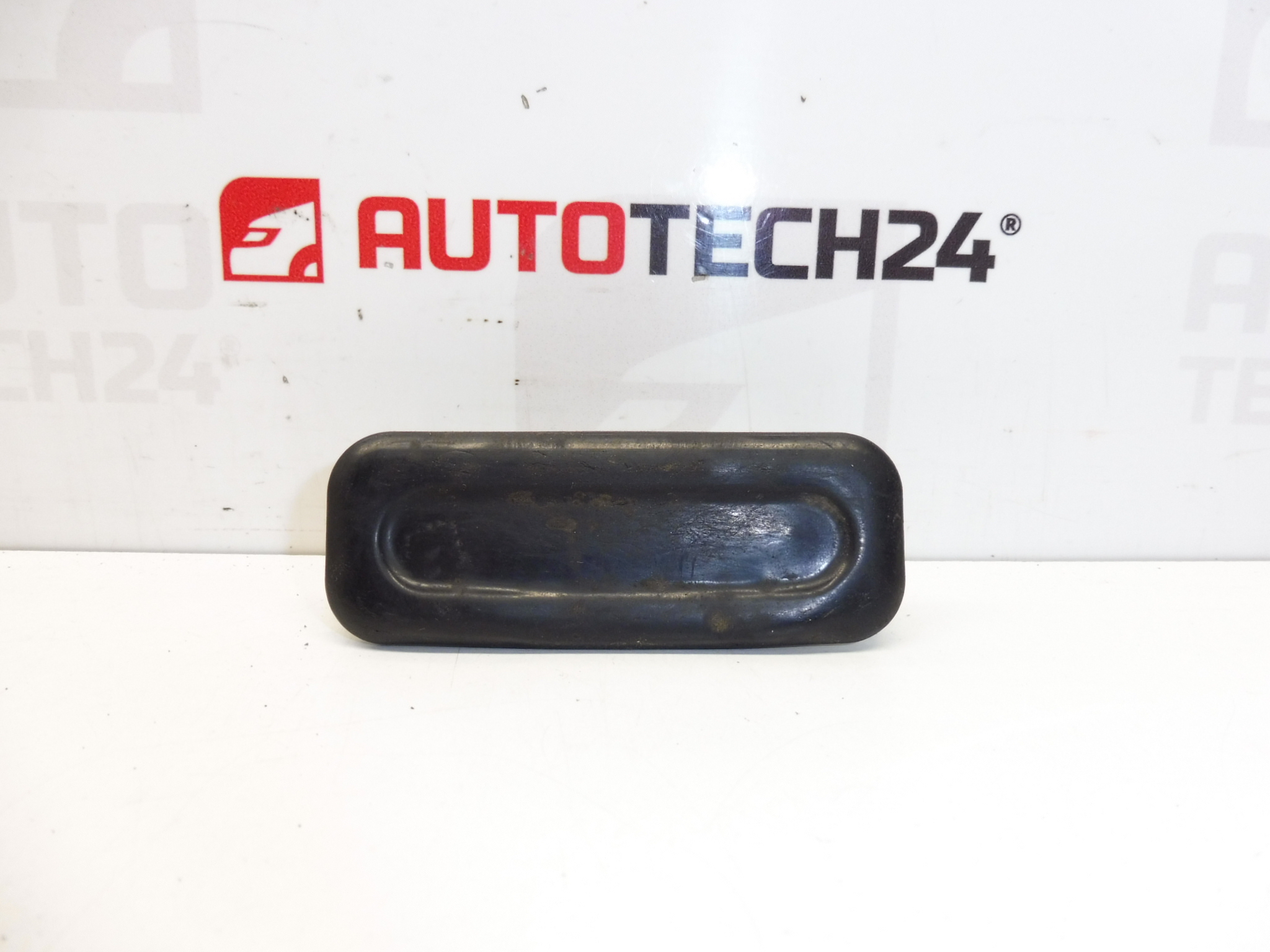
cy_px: 476
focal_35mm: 24
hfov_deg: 71.6
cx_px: 635
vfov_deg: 56.8
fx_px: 881
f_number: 3.5
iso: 200
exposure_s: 1/60
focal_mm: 4.3
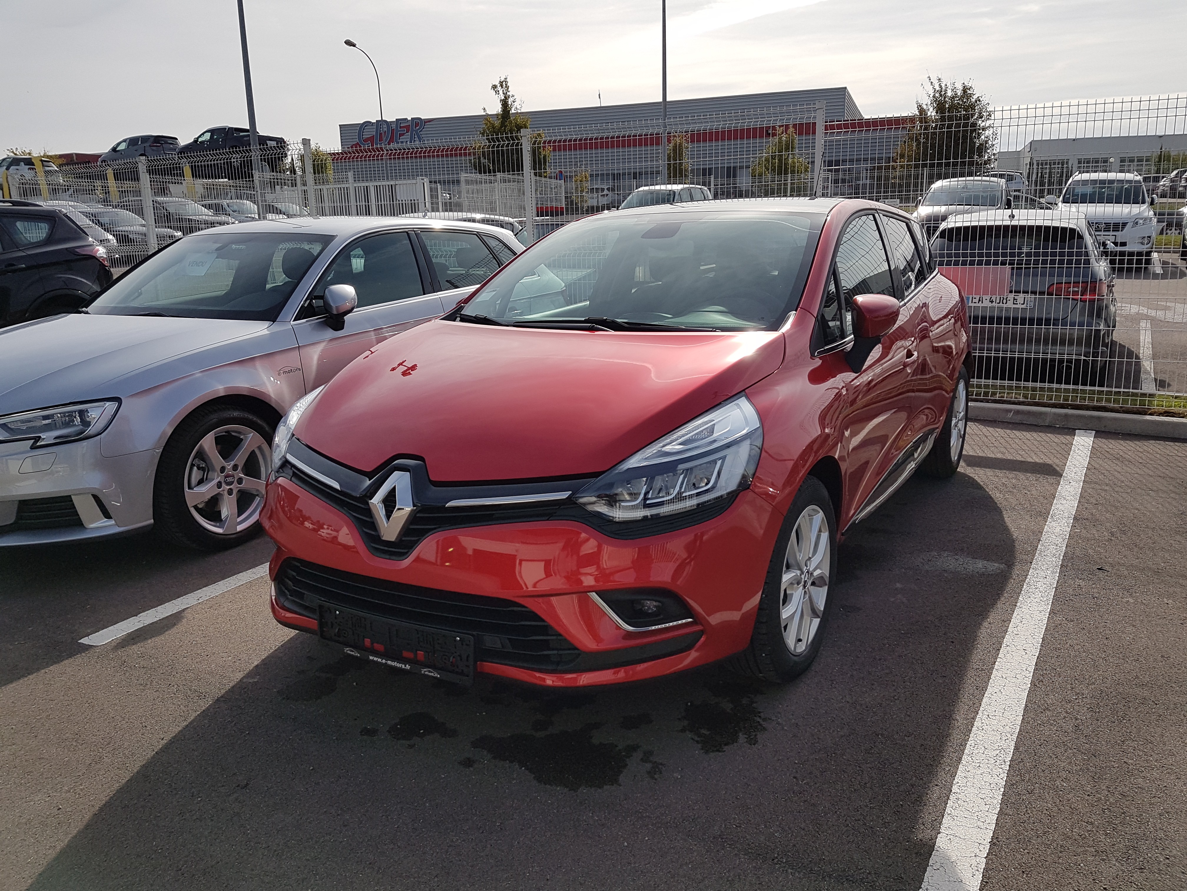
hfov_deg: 67.3
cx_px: 594
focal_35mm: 26
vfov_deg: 53.1
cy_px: 446
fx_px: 892
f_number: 1.7
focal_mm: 4.2
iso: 40
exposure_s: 1/3680
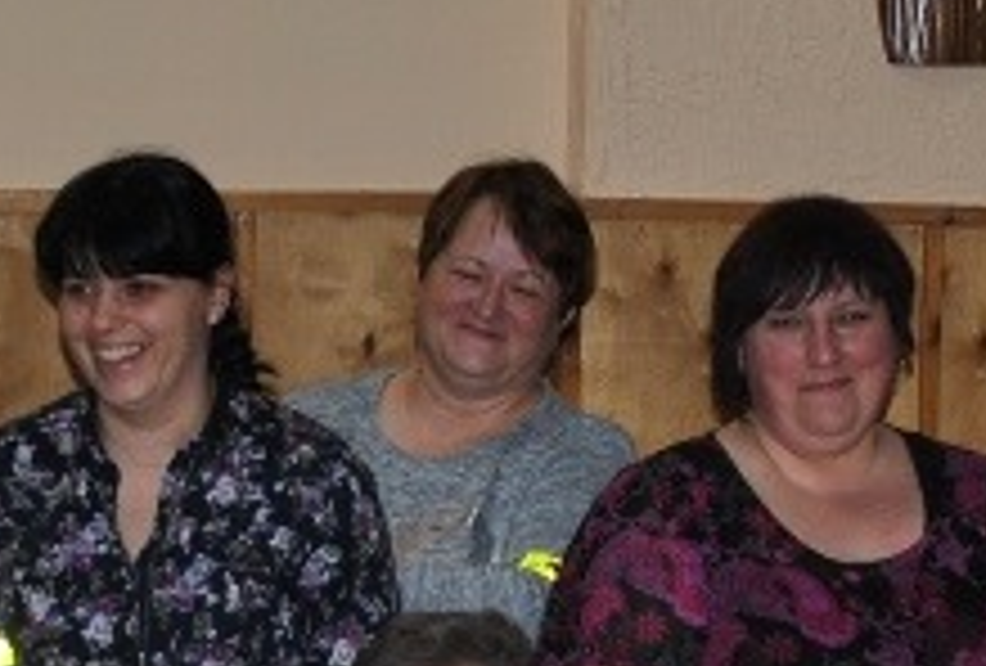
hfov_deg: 18.0
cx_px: 77
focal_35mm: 111
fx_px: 3053
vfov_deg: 12.3
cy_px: 722
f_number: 3.8
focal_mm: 22
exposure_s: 1/60
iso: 200
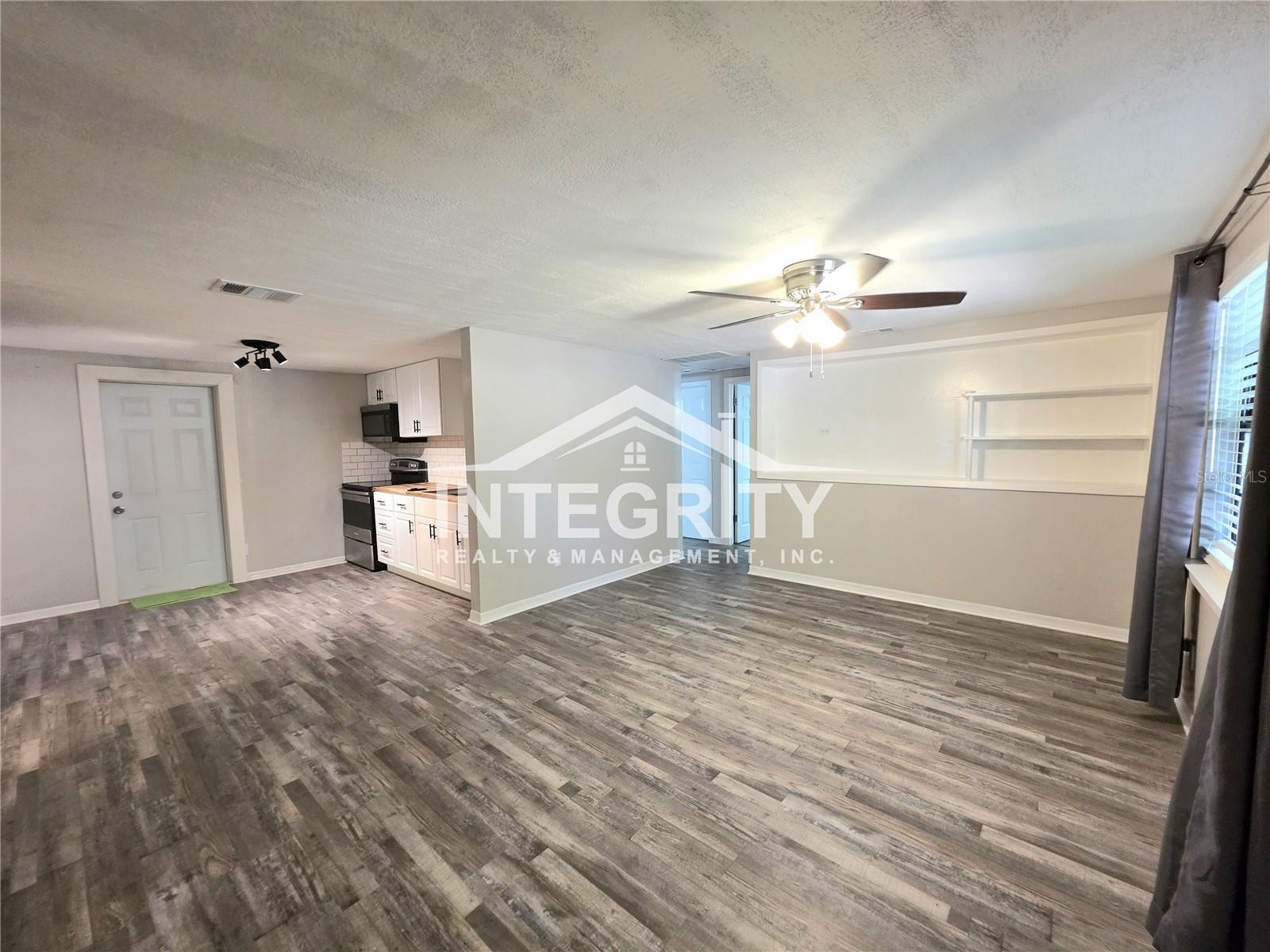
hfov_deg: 106.2
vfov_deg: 89.9
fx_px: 477
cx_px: 635
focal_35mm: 13
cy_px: 476
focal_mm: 2.2
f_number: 1.9
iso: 250
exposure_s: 1/60.2
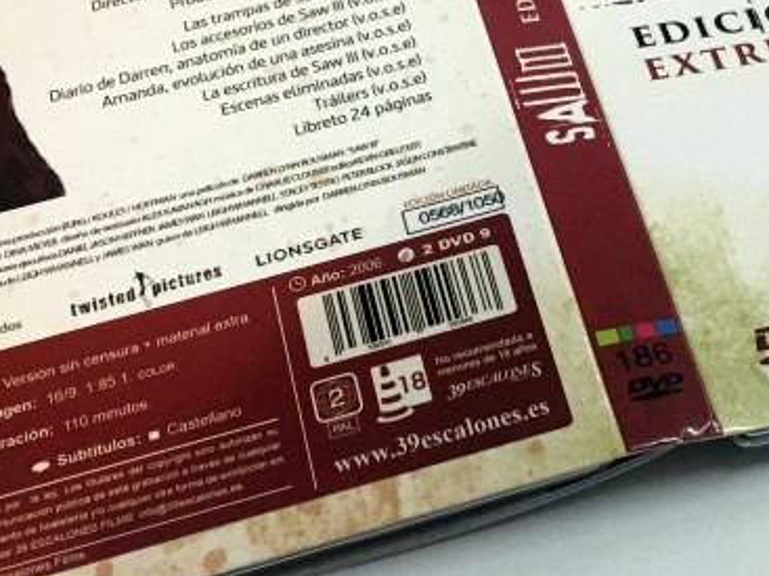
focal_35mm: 81
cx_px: 583
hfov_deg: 23.9
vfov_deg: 18.2
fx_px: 1799
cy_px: 230
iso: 32
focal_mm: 4.15
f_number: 2.2
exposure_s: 1/17
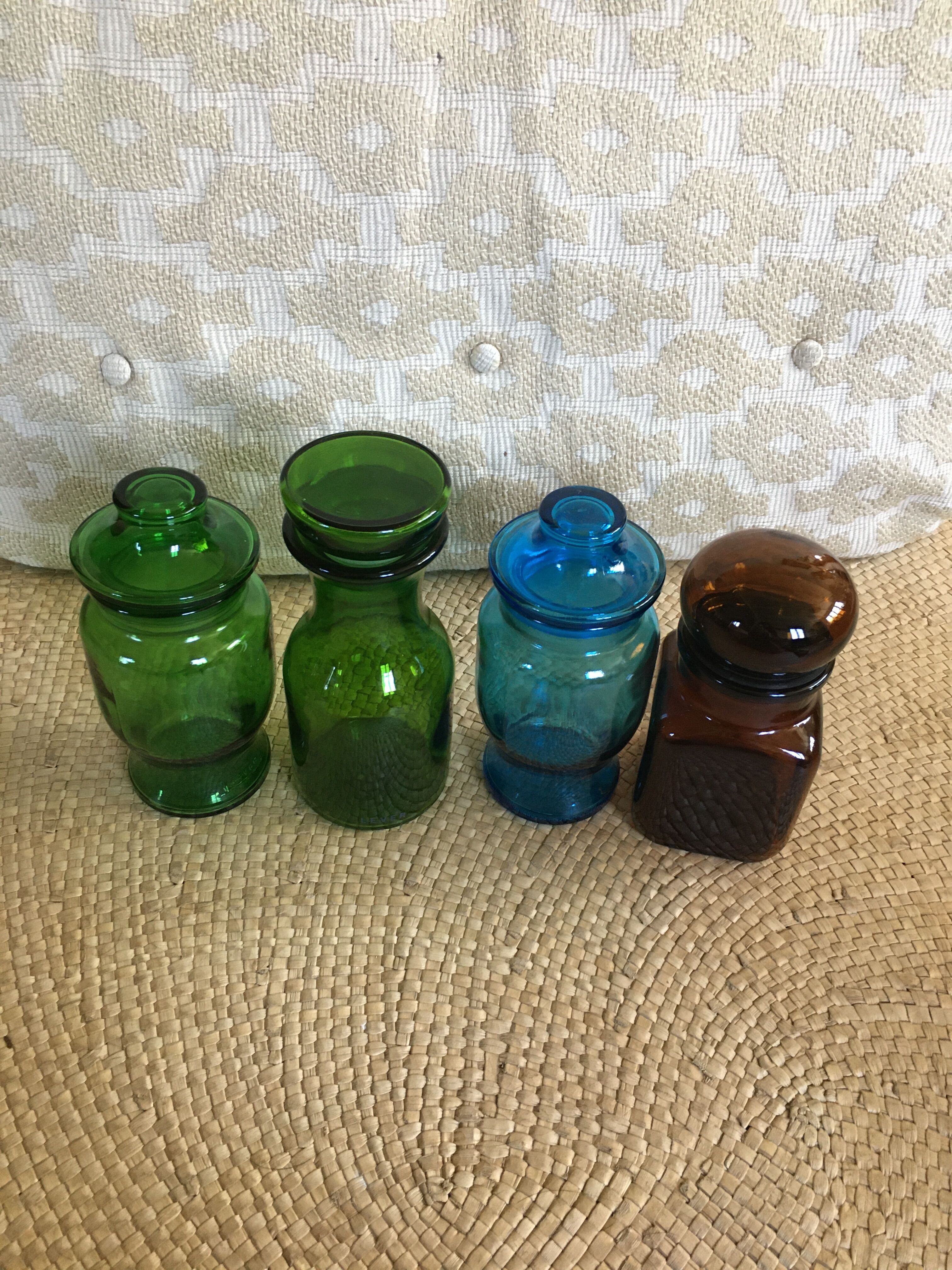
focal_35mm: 29
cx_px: 476
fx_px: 1063
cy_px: 635
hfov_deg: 48.2
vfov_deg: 61.7
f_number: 2.2
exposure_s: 1/33
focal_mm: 4.15
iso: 160
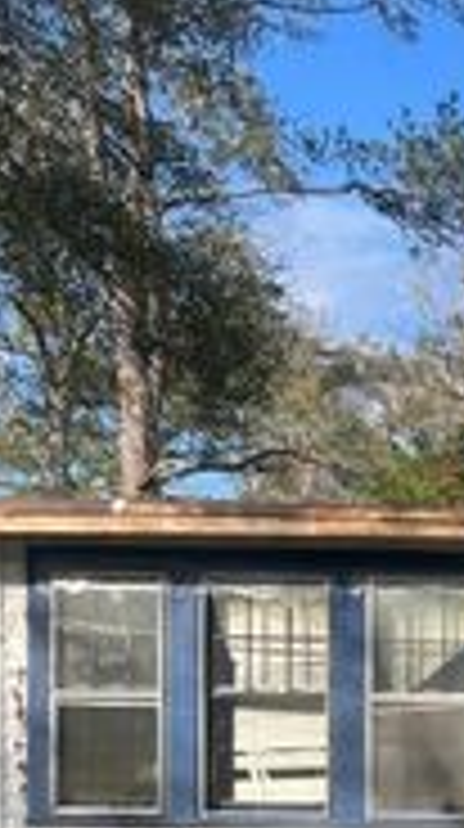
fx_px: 1690
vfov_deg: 26.5
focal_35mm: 77
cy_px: 767
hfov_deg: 14.1
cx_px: 793
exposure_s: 1/2404
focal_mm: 5.7
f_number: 1.5
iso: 50
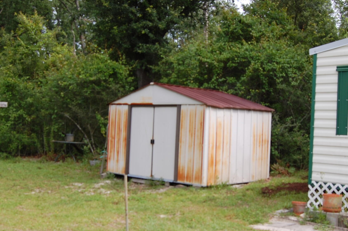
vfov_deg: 27.9
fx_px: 464
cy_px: 143
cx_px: 187
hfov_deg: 41.1
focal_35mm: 48
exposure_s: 1/250
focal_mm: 18
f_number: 8
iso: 200
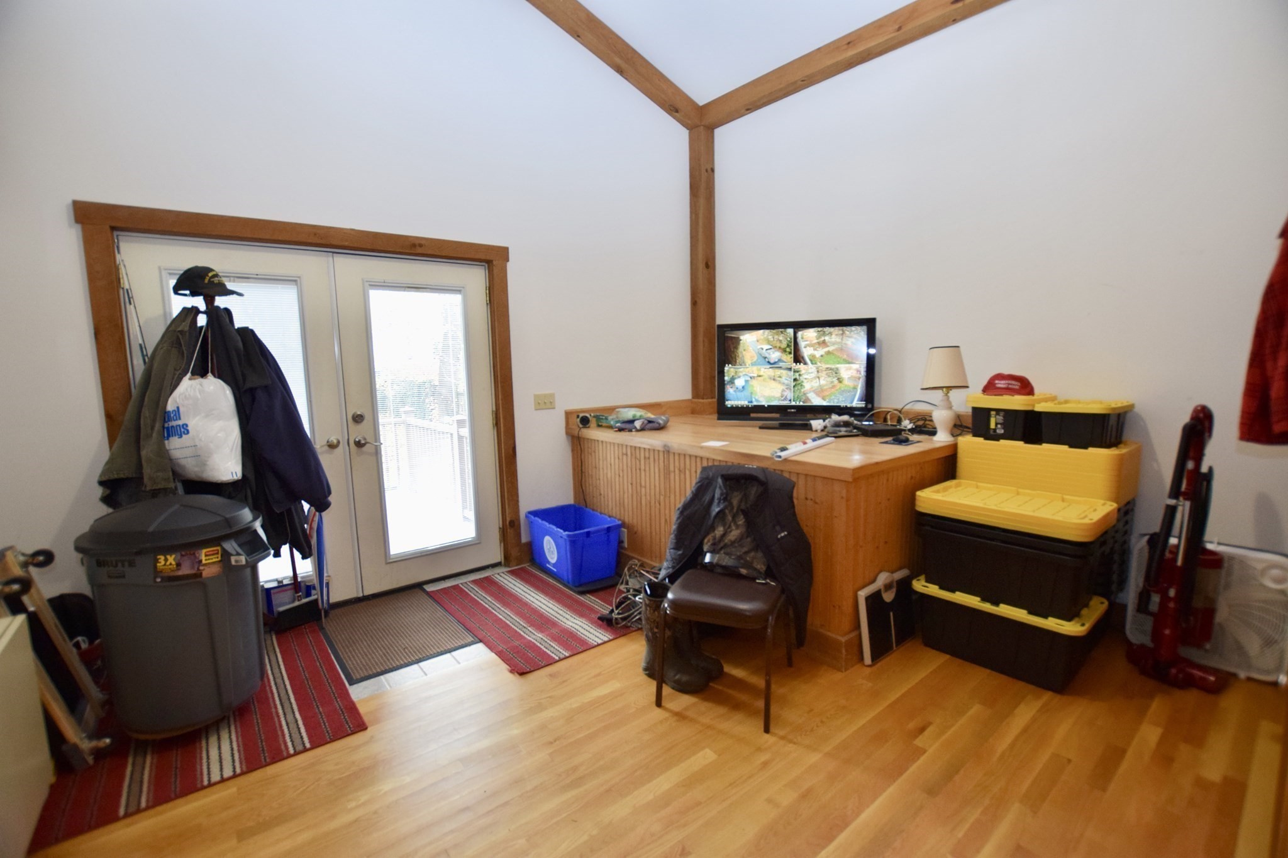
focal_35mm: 15
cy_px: 429
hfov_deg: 100.4
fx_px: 537
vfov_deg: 77.3
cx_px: 644
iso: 800
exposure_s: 1/60
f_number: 3.5
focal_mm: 10
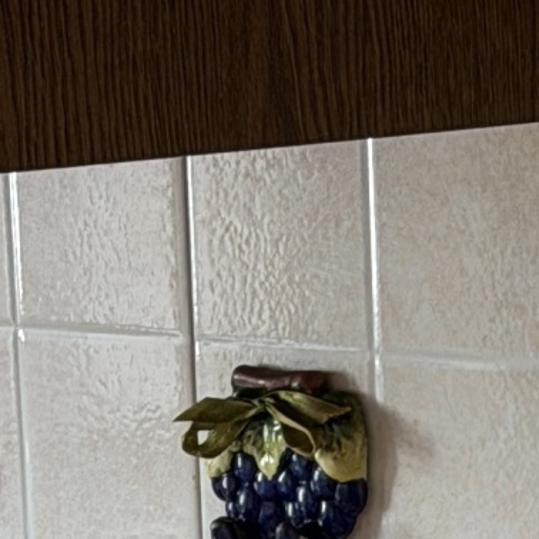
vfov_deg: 5.9
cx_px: 846
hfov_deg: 6.0
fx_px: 5056
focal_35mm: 287
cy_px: 1112
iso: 100
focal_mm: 6.76
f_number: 1.78
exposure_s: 1/95
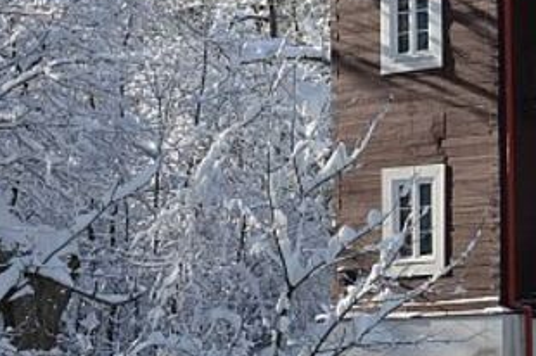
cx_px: 855
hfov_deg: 15.3
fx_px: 1809
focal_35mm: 122
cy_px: 136
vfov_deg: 11.2
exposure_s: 1/250
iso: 125
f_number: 8
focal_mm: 25
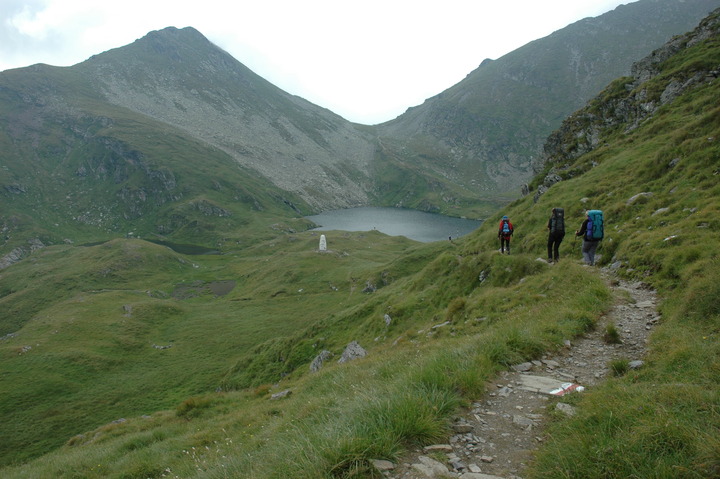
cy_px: 240
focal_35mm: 27
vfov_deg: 47.9
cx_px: 360
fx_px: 540
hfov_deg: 67.4
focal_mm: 18
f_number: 8
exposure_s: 1/250
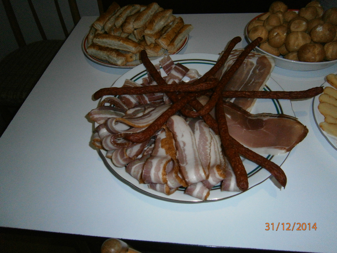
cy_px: 126
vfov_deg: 53.1
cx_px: 168
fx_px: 253
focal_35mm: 26
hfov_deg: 67.3
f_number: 2.8
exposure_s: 1/250
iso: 400
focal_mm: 4.7
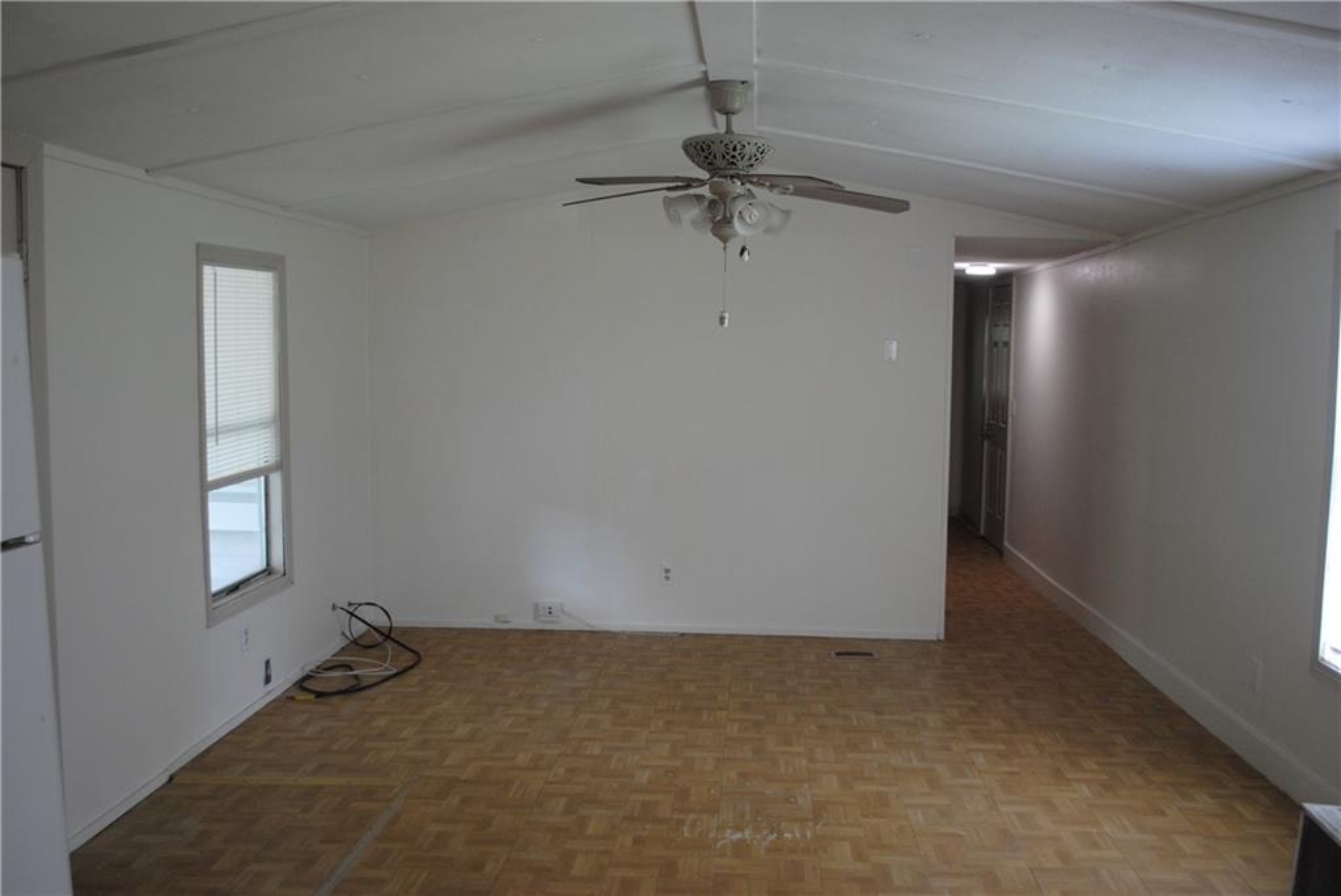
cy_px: 448
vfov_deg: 40.0
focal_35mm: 33
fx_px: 1230
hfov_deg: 57.2
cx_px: 670
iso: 400
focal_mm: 22
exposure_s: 1/60
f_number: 3.8
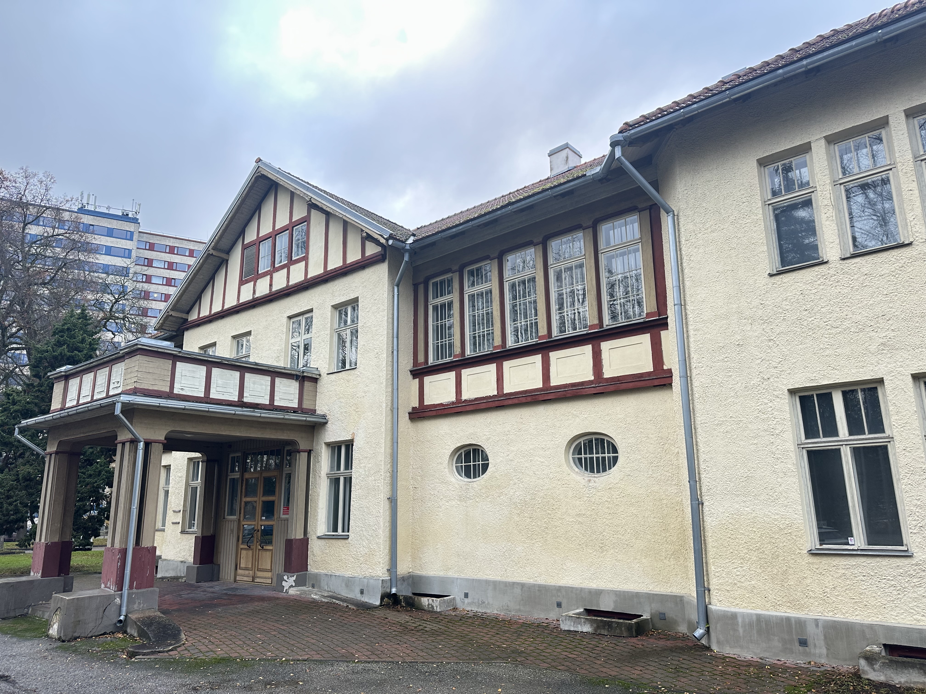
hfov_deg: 71.6
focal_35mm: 24
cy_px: 347
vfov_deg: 56.8
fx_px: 642
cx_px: 463
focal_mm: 6.86
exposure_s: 1/121
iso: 100
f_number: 1.78
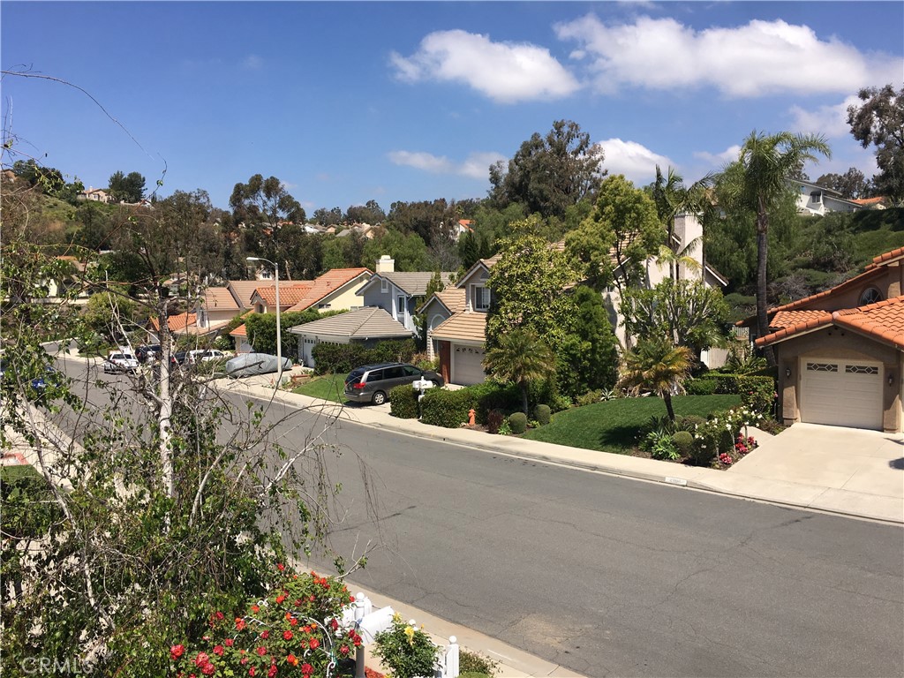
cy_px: 339
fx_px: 757
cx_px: 452
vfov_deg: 48.2
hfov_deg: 61.7
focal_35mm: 29
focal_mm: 4.15
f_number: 2.2
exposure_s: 1/2262
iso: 25
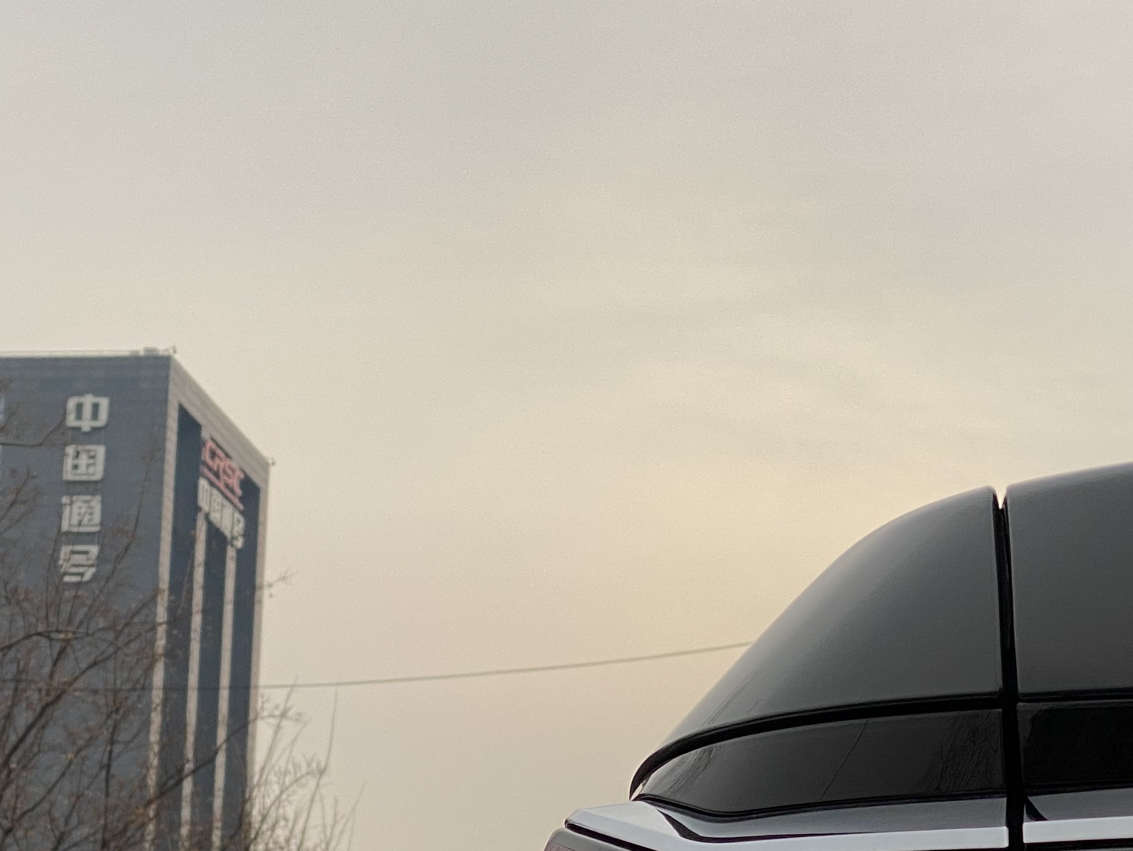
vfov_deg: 13.1
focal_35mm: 113
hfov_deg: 17.2
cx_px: 968
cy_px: 674
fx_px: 3699
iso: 20
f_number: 2
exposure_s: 1/1142
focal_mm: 6
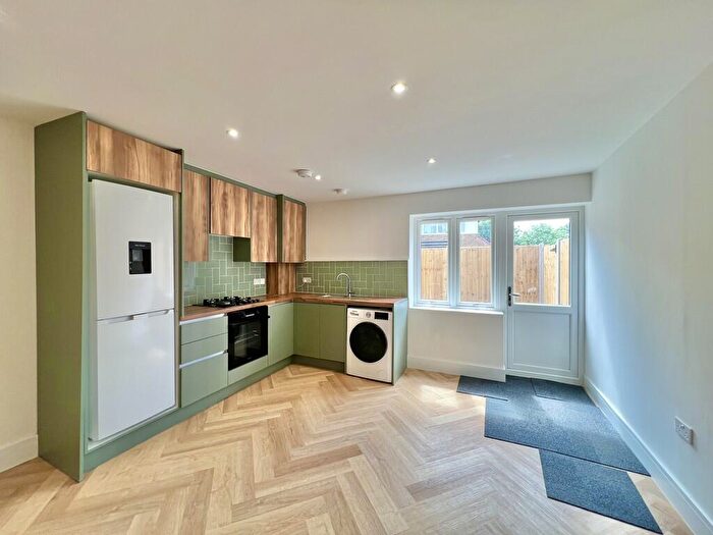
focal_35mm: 13
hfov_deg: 106.2
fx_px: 268
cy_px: 268
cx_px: 356
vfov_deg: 89.9
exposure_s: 1/100
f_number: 1.8
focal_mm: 1.57
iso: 40
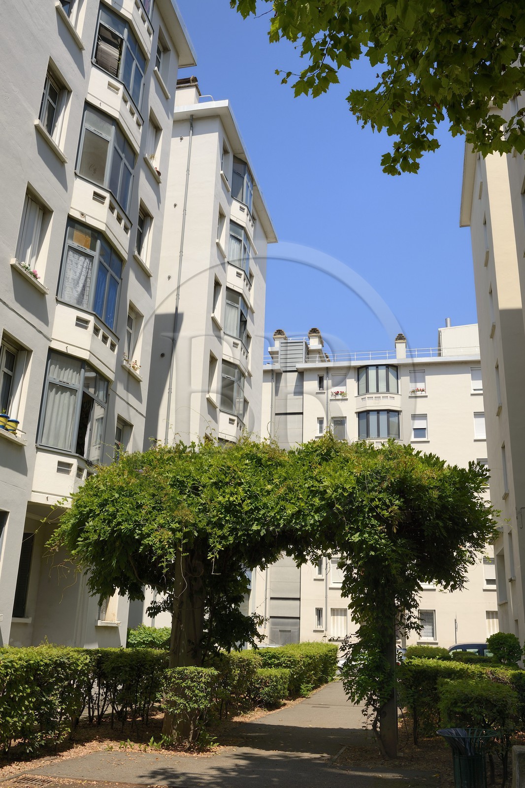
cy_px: 394
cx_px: 262
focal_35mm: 32
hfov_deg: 41.1
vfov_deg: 58.7
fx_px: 700
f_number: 9
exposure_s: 1/250
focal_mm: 32
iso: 100
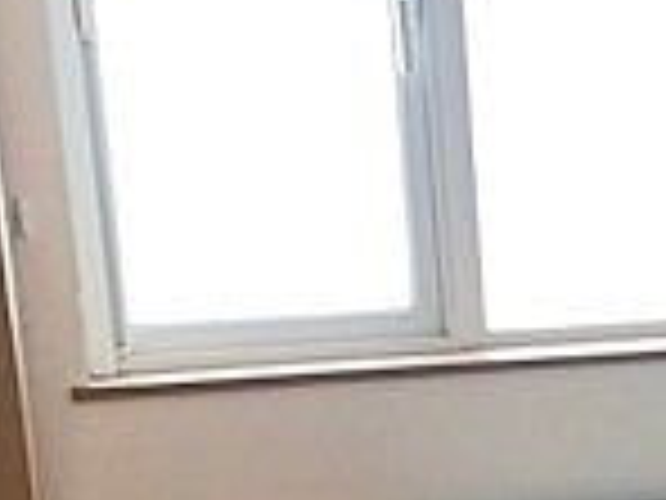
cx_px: 999
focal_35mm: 121
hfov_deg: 15.1
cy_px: 653
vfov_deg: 11.9
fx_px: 2328
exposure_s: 1/100
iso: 32
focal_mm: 3.99
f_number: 1.8
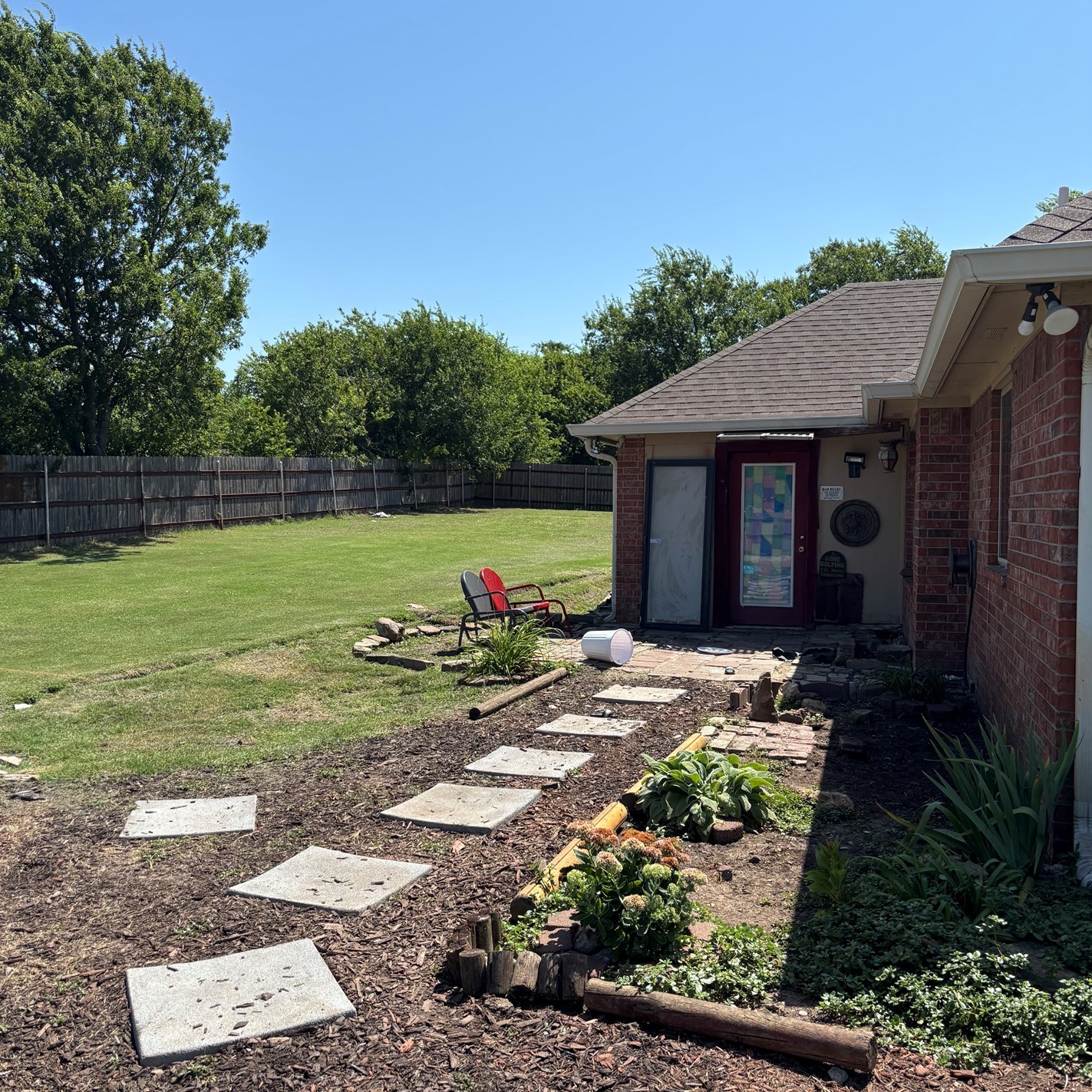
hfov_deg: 52.5
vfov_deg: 52.5
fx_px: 1106
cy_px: 556
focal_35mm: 31
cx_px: 547
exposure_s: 1/3205
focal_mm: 5.96
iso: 50
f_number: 1.6
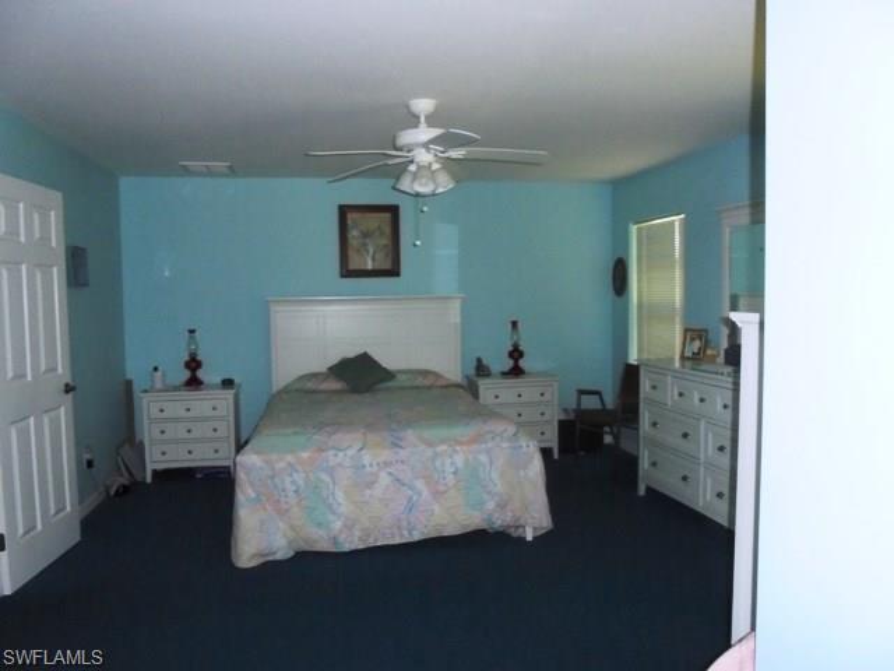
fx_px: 671
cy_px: 336
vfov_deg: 53.1
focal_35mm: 26
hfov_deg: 67.3
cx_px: 447
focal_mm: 4.6
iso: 400
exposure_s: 1/30
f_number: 3.5
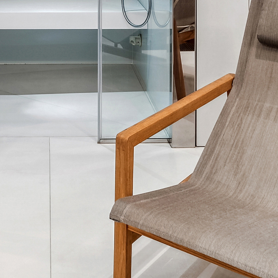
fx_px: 563
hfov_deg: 26.9
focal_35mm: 62
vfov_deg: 23.9
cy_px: -96
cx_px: 39
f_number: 9.5
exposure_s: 1/8
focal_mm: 15
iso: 100
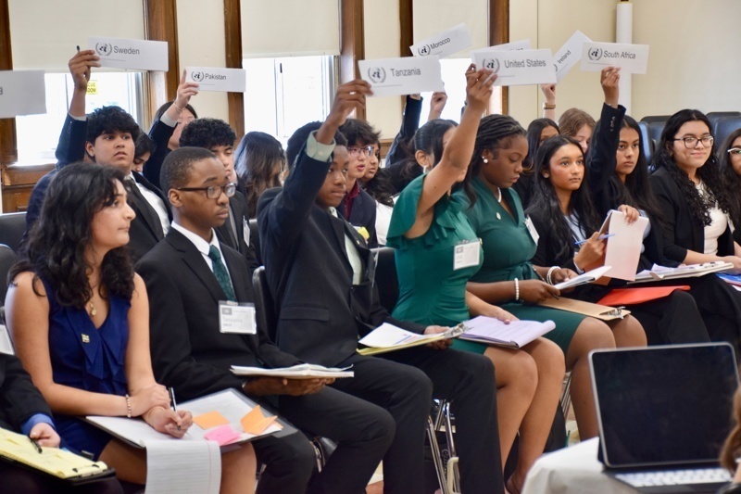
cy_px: 247
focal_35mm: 93
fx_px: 1914
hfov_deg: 21.9
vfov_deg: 14.7
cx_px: 370
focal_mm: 62
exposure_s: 1/60
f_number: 5
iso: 1400
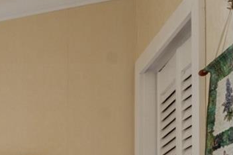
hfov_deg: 12.3
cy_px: 282
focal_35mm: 93
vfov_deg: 13.2
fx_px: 601
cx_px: -428
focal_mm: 16
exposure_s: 1/15
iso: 200
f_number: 8
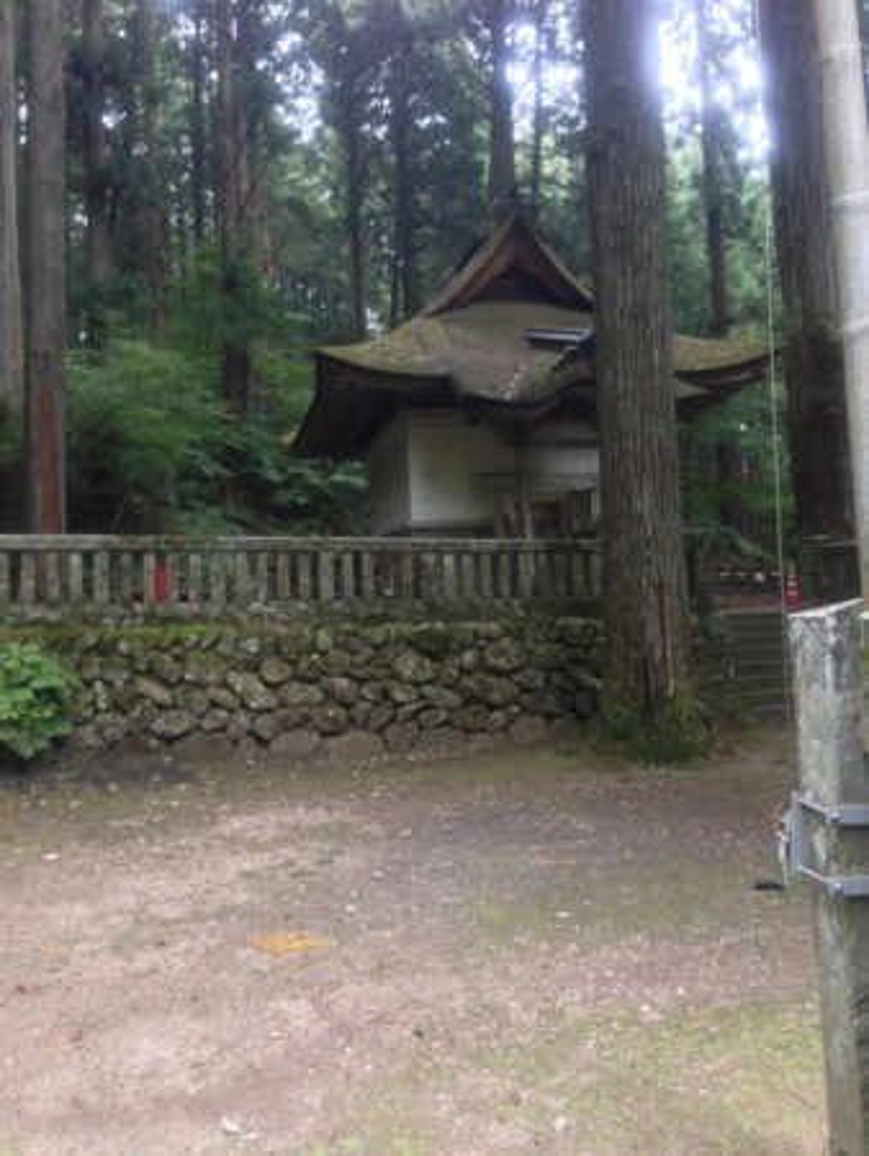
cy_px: 578
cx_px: 434
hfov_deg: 43.0
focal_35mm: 33
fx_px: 1104
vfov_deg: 55.3
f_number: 2.4
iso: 50
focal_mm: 4.12
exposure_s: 1/20
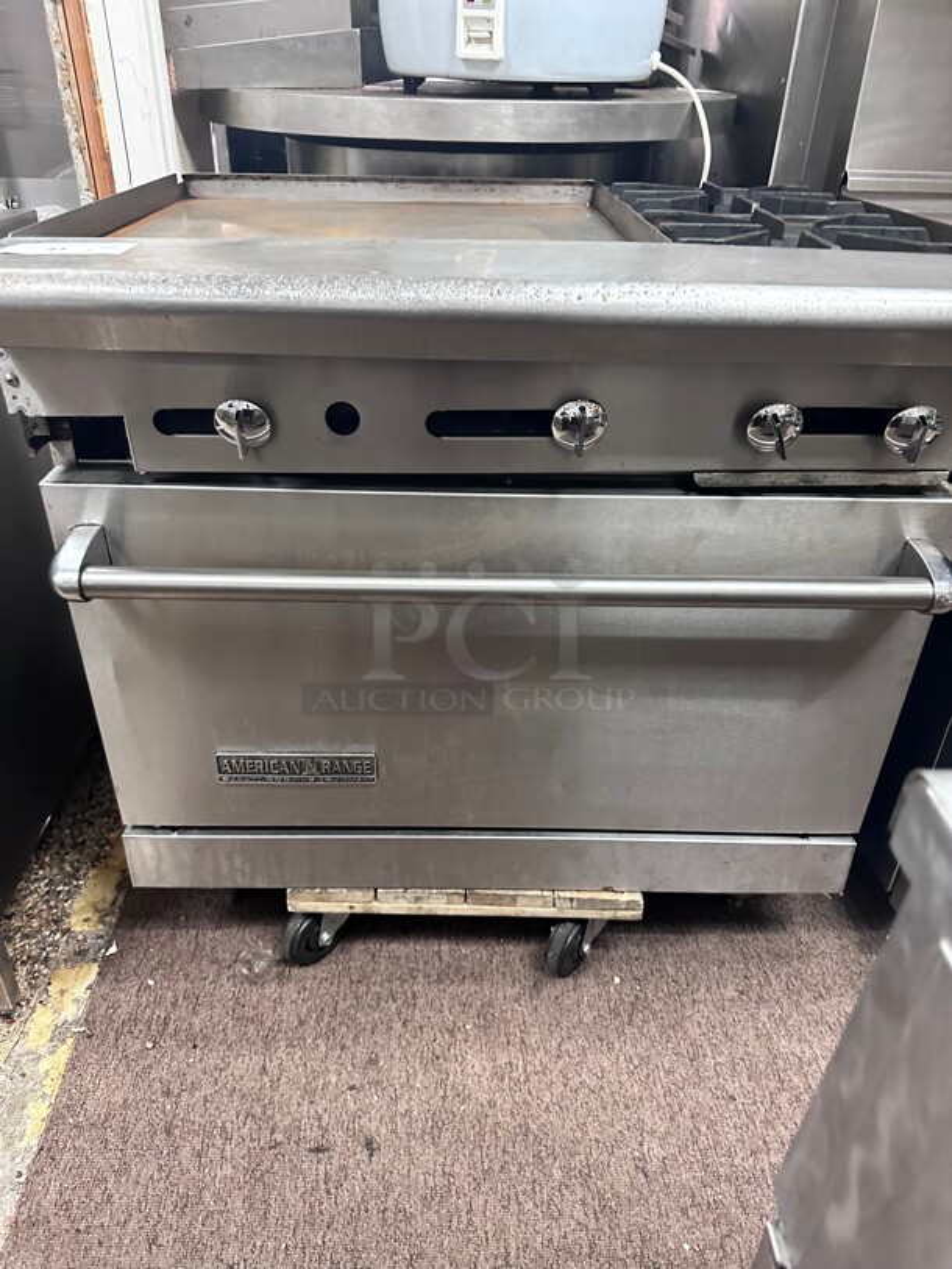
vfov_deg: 71.6
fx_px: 880
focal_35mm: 24
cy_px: 634
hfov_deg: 56.8
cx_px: 476
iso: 640
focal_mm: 6.86
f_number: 1.78
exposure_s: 1/60
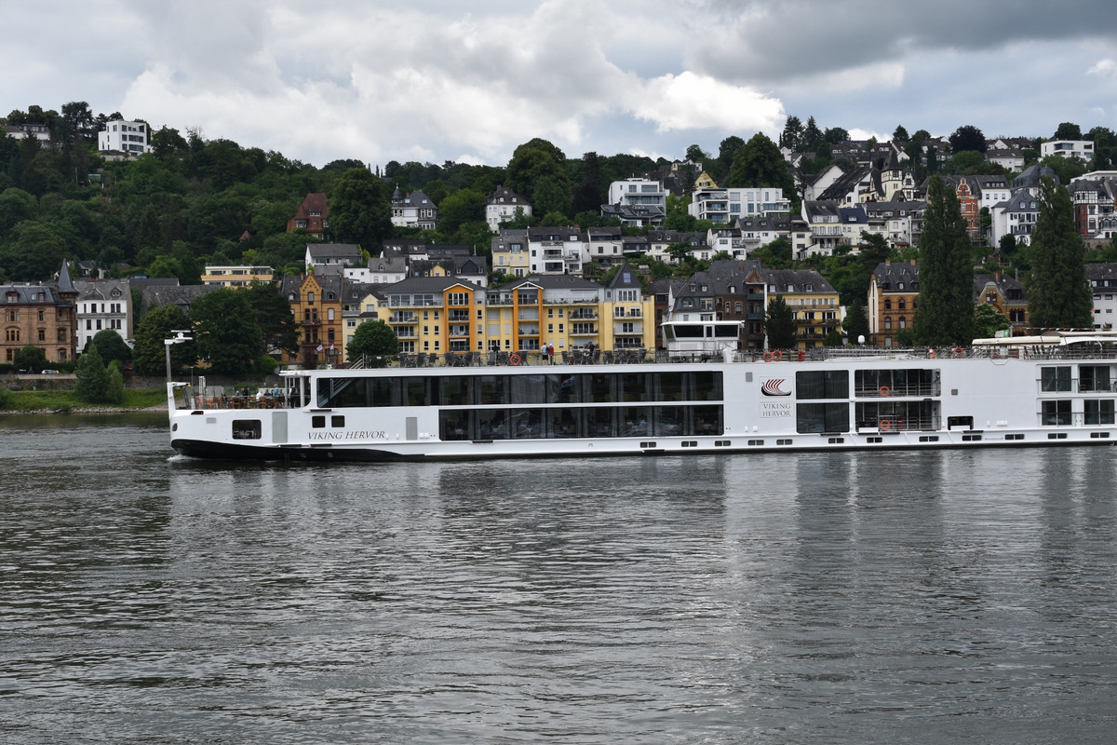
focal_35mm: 60
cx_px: 558
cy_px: 372
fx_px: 1862
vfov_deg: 22.6
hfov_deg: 33.4
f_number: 9
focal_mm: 40
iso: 200
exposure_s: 1/320
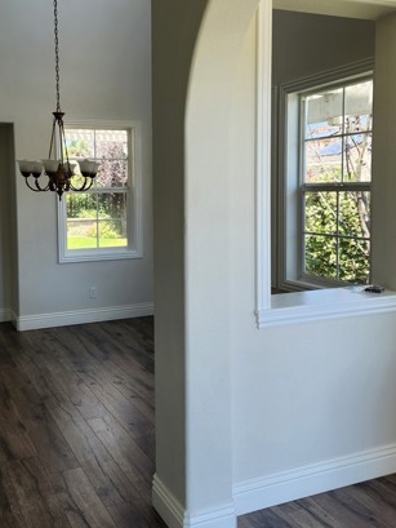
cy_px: 208
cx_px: 147
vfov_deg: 51.0
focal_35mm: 36
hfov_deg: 39.4
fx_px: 549
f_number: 1.8
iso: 32
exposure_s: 1/180
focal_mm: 5.4
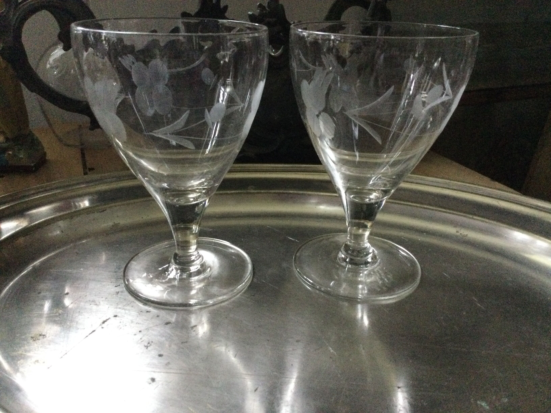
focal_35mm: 31
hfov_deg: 58.4
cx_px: 276
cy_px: 206
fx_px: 493
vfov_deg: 45.4
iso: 250
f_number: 2.4
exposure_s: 1/17
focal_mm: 3.3
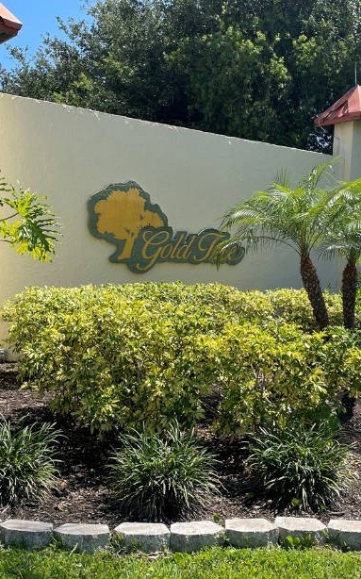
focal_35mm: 46
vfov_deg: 43.5
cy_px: 309
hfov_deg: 28.0
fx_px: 725
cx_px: 183
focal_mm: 4.2
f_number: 1.6
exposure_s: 1/2020
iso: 32
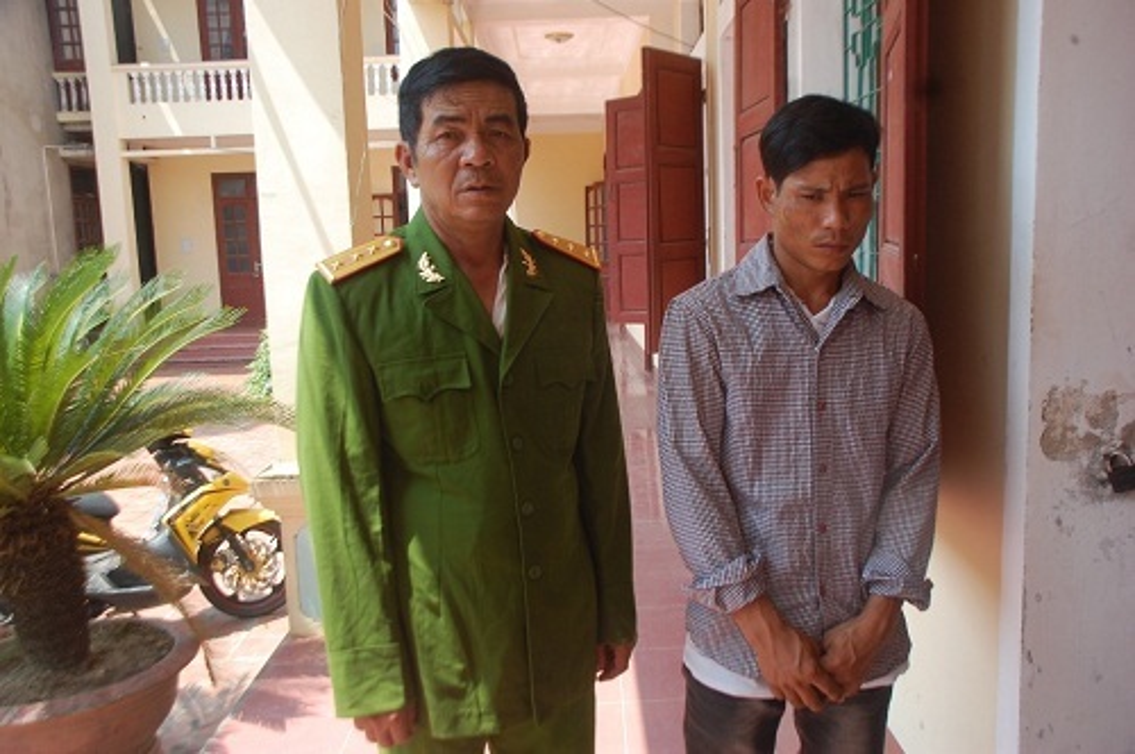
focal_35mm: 33
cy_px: 377
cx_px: 568
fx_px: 1039
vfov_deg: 39.9
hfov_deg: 57.3
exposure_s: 1/160
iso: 200
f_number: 6.3
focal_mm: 22
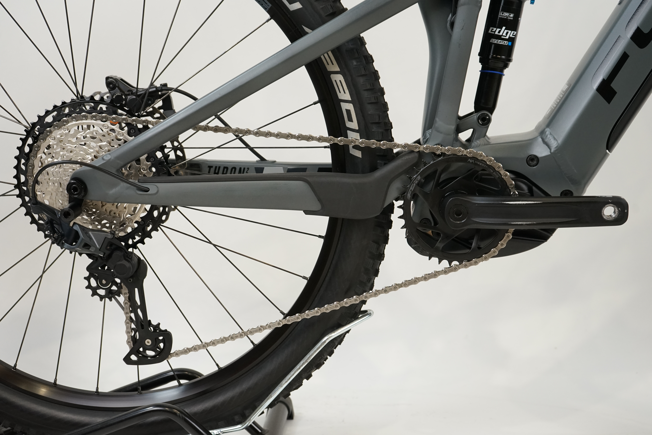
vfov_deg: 25.5
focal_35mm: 53
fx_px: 960
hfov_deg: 37.5
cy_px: 218
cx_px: 326
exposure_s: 1/200
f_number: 5.6
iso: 1600
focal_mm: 53
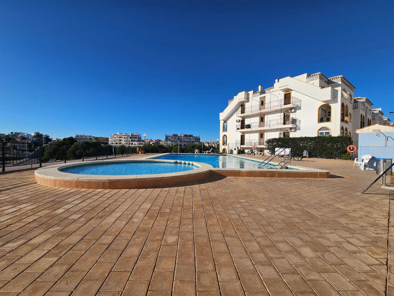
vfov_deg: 89.9
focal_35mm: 13
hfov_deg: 106.2
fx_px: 148
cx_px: 197
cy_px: 148
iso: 50
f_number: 2.2
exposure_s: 1/4291
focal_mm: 2.2
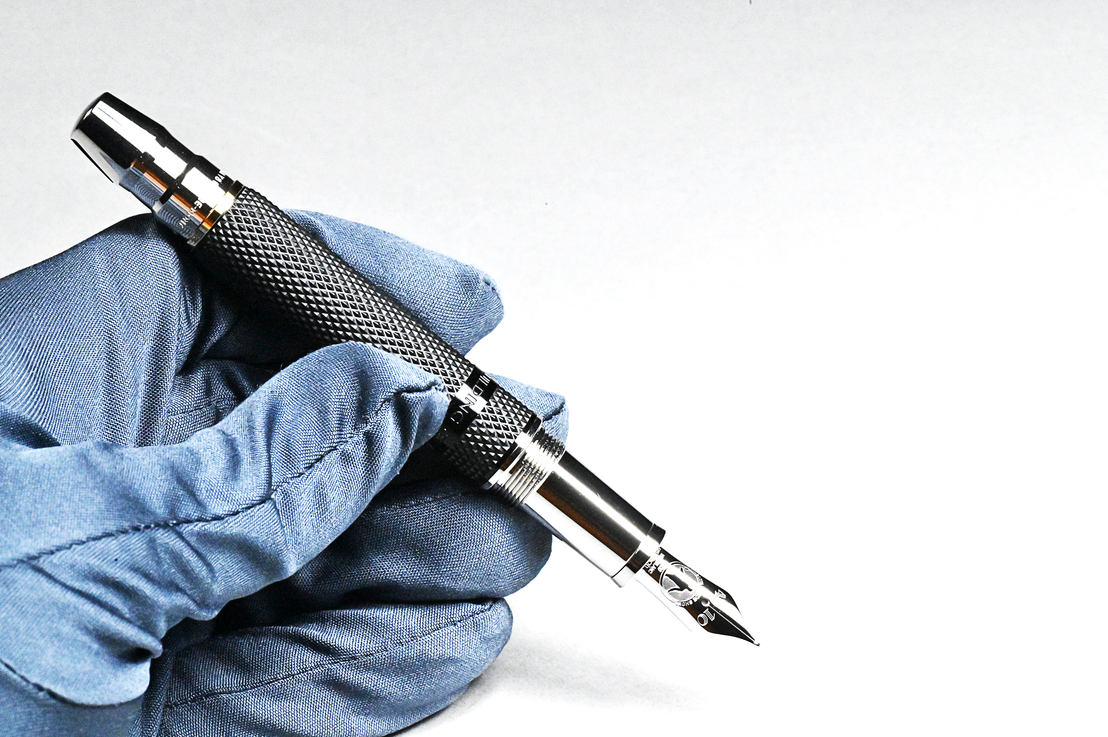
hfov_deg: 19.5
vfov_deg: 13.0
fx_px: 3229
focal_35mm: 105
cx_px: 554
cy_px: 368
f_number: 32
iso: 5000
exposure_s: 1/125
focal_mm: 105
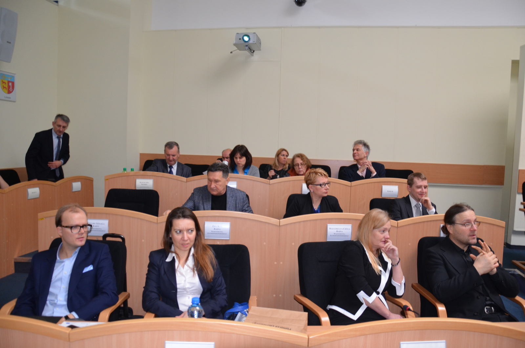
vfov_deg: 47.7
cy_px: 174
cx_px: 262
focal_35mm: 27
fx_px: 393
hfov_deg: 67.5
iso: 900
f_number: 3.5
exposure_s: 1/60
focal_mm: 18
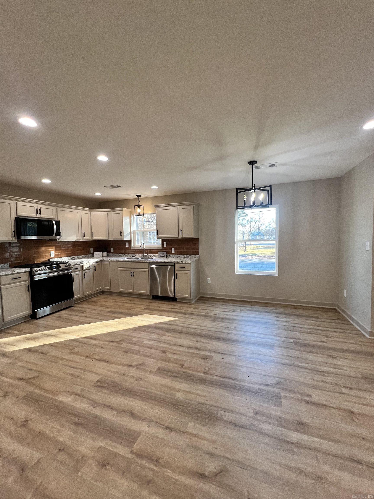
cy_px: 250
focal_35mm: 13
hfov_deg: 89.9
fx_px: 187
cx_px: 187
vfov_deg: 106.2
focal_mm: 1.57
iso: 125
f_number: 1.8
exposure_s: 1/120
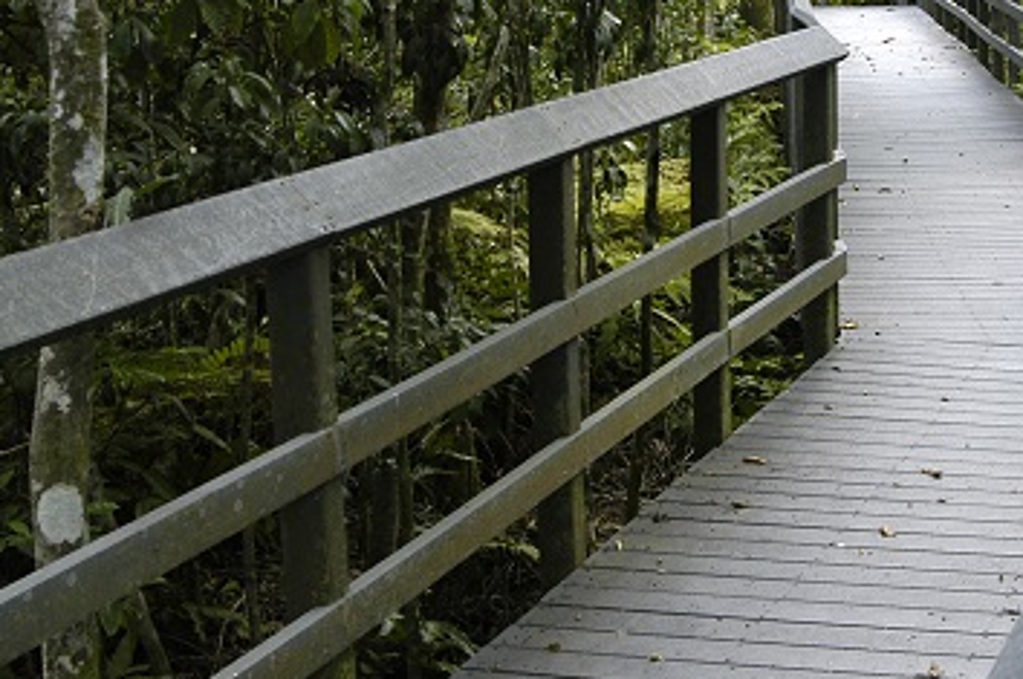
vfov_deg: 17.6
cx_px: 766
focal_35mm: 76
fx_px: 2157
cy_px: 77
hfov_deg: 26.3
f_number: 7.1
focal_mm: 28
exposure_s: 1/90
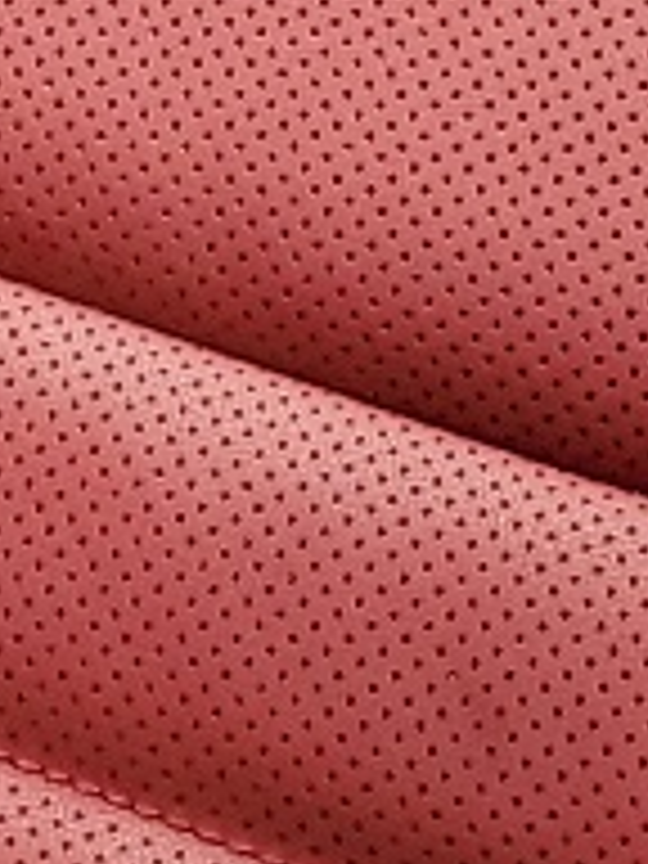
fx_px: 5416
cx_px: -792
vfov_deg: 7.9
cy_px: -1742
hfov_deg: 6.6
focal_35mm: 217
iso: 50
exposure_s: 1/120
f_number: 1.5
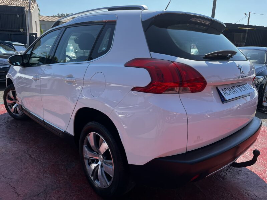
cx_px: 134
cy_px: 100
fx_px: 201
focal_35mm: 26
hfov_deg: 67.3
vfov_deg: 53.1
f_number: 1.6
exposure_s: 1/1776
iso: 50
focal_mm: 5.1
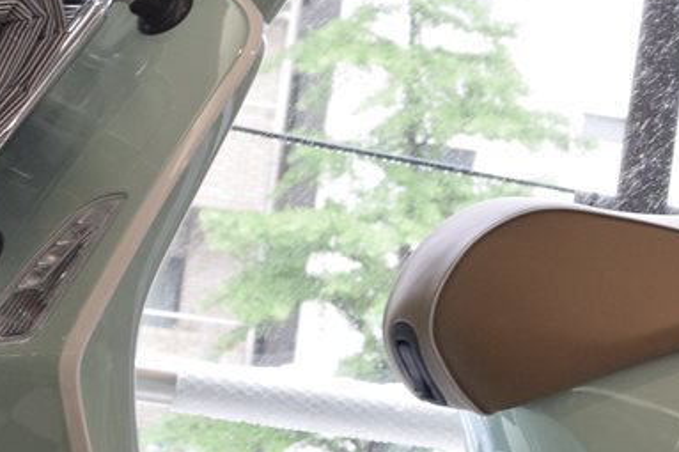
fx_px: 3312
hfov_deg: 11.7
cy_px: 375
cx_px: 388
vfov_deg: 7.8
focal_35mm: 176
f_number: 5.6
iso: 1000
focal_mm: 35
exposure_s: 1/100
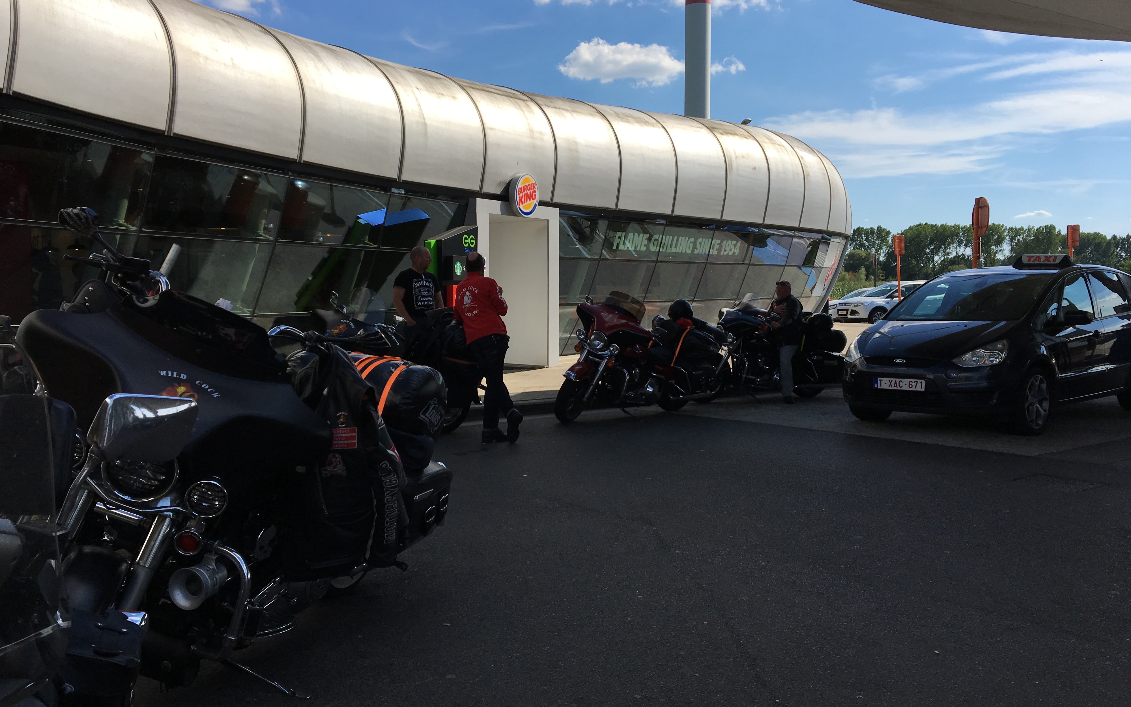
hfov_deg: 61.2
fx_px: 956
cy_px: 328
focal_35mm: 31
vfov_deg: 40.6
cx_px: 567
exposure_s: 1/2079
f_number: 2.2
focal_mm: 4.15
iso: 25
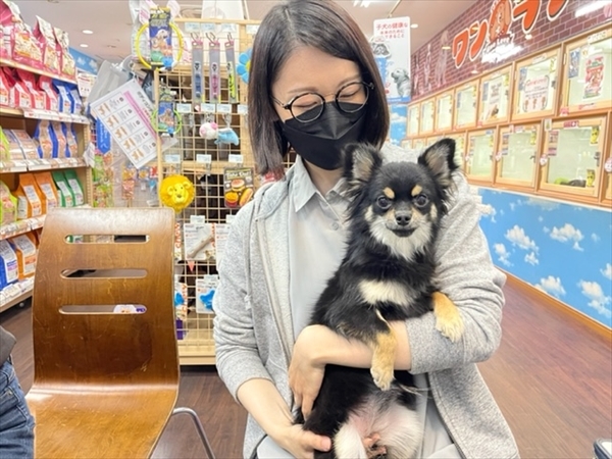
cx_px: 306
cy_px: 230
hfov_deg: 67.3
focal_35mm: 26
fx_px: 460
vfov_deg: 53.1
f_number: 1.6
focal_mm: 4.2
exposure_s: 1/60
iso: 160
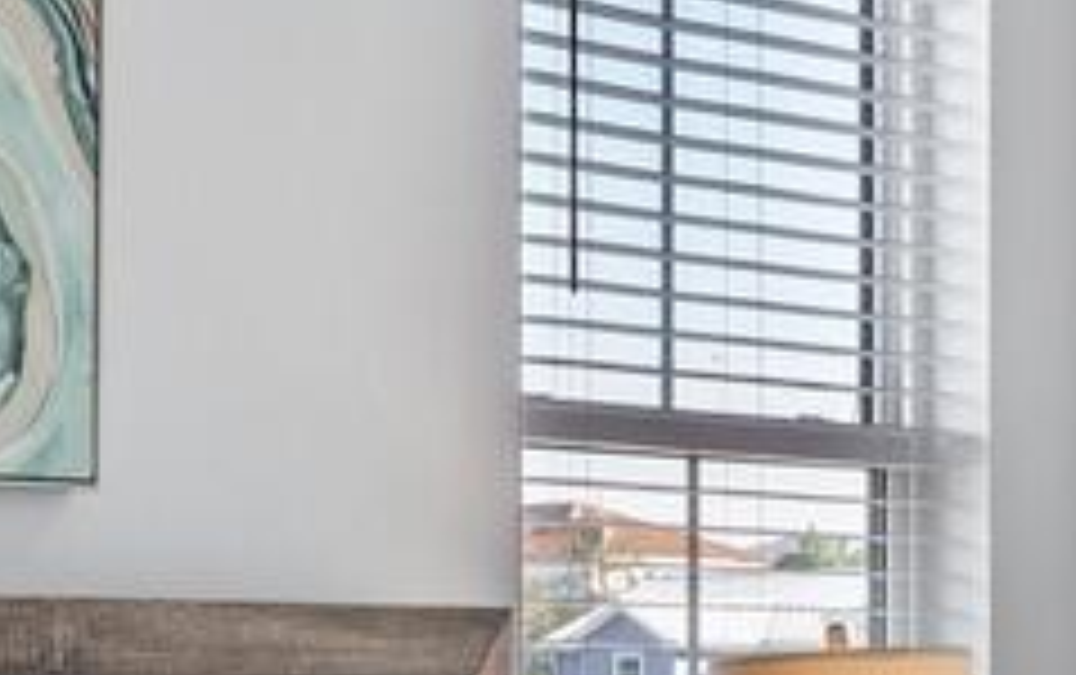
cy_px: 965
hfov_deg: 15.0
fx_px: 4081
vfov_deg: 9.2
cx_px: 675
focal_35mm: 139
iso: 100
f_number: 8
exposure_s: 1/5
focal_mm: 17
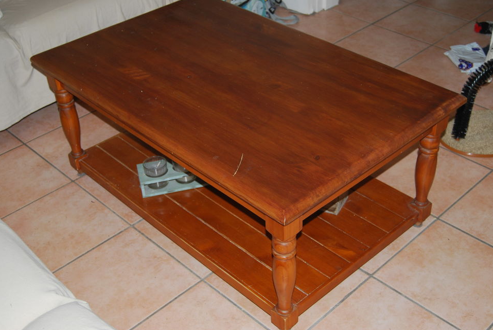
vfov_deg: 27.9
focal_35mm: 49
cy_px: 163
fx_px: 665
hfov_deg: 40.7
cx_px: 255
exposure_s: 1/60
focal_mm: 31
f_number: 4.5
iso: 200
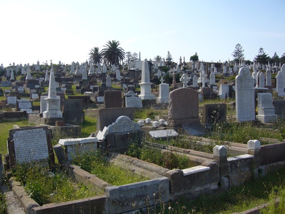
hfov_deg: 52.6
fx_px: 288
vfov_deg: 40.7
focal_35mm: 35
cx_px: 142
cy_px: 107
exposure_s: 1/320
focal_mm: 5.8
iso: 80
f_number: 5.6
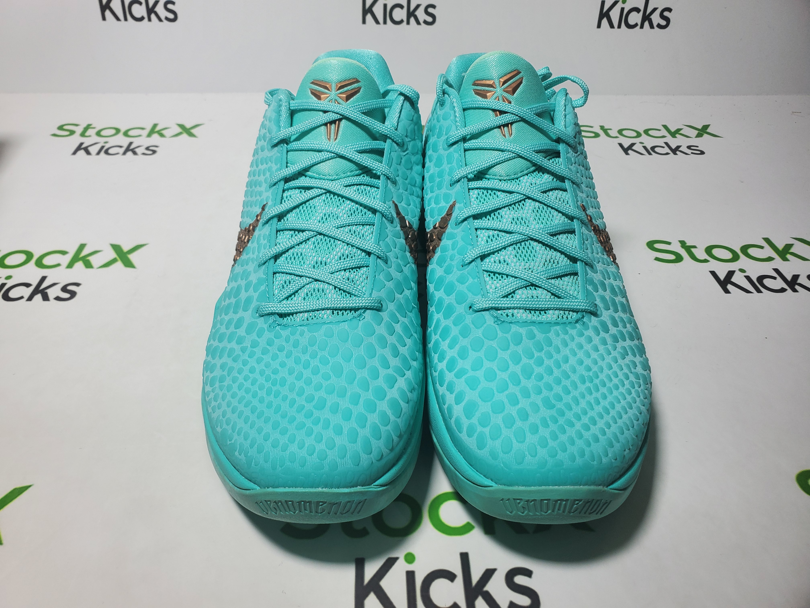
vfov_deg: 53.1
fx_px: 608
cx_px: 405
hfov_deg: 67.3
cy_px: 304
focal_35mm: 26
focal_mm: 4.3
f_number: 2.4
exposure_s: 1/245
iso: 50
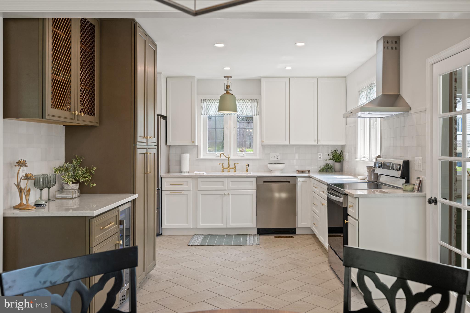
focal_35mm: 28
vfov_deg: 46.4
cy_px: 156
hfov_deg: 65.5
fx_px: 365
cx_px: 235
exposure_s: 1/30
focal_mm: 28
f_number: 5.6
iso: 400
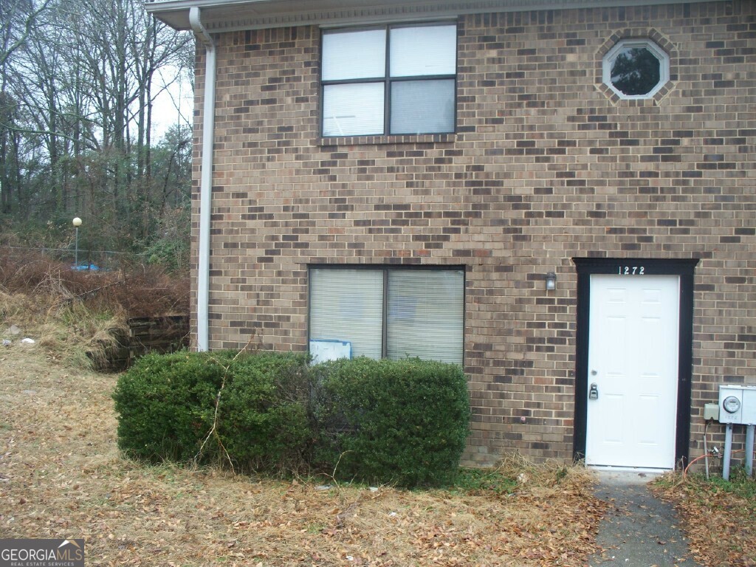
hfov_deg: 51.4
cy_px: 284
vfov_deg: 39.7
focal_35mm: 36
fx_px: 786
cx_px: 378
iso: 64
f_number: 2.8
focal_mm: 7.54
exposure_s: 1/125
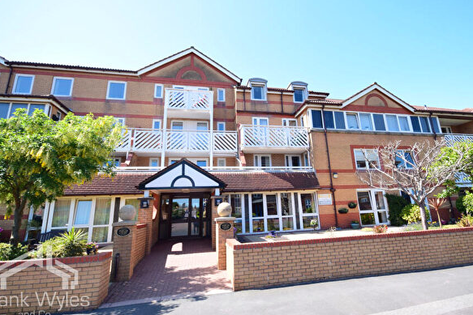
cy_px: 148
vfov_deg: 67.4
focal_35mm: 18
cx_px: 260
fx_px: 237
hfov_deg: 89.7
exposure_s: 1/160
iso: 125
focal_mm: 10
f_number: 8
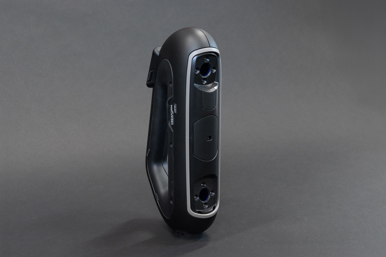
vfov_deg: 31.9
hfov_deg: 46.4
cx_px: 193
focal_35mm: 42
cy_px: 128
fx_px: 450
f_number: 5.6
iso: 1250
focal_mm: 28
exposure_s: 1/50
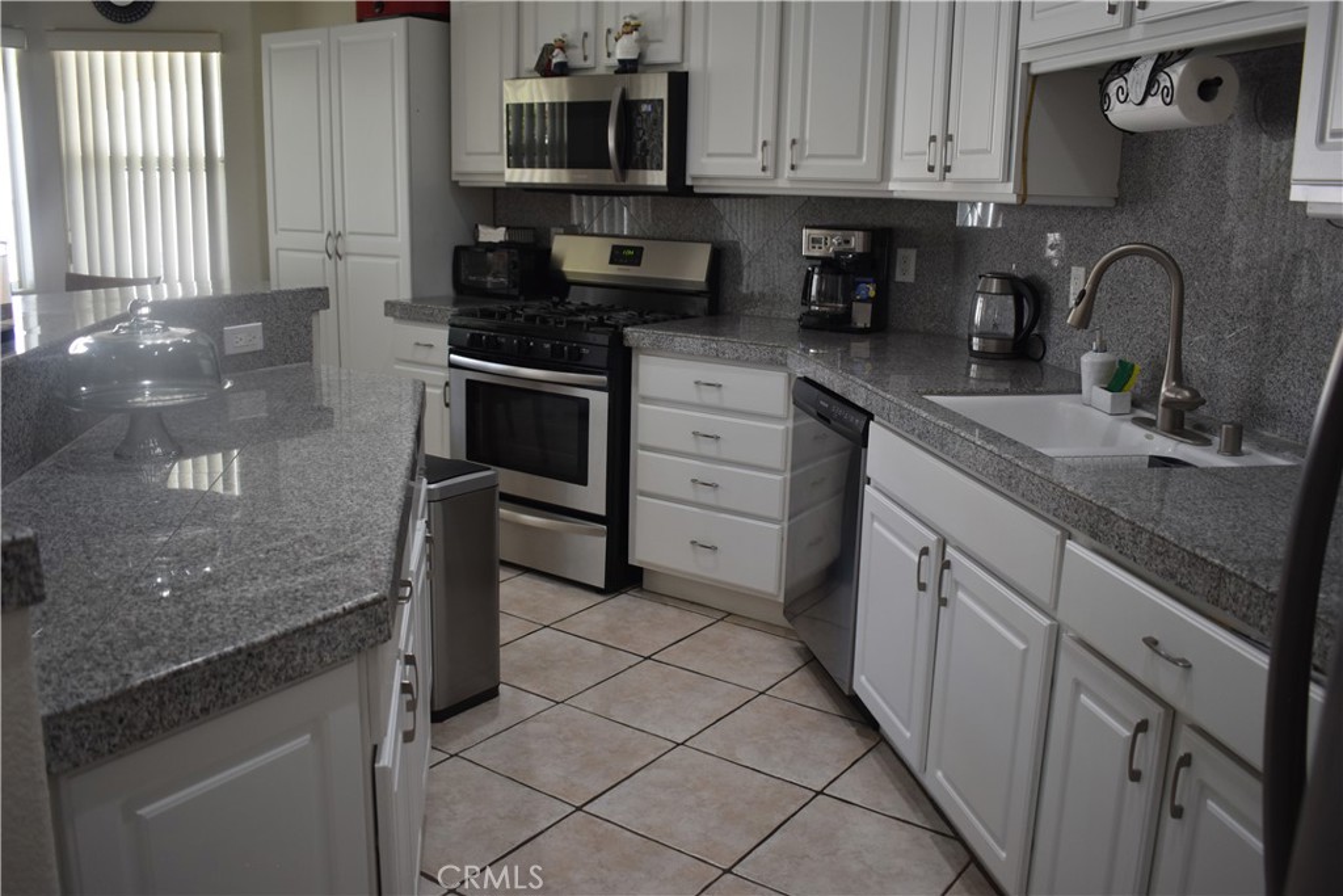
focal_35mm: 30
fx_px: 1119
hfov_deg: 61.9
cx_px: 672
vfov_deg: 43.6
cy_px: 448
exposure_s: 1/60
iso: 400
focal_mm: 20
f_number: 4
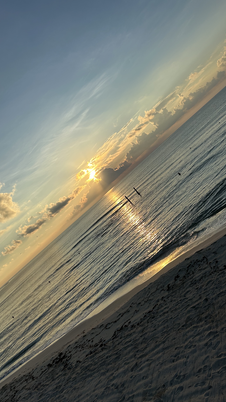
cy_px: 206
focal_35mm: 29
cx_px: 114
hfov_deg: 40.2
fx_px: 309
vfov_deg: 66.1
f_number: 1.5
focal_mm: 5.7
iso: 50
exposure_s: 1/5882
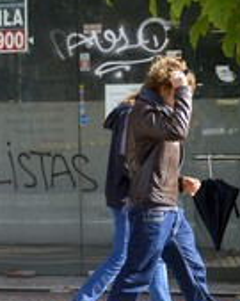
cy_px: 121
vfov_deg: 17.2
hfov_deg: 13.3
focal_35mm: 112
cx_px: -60
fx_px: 995
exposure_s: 1/640
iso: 200
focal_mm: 48
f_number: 4.5
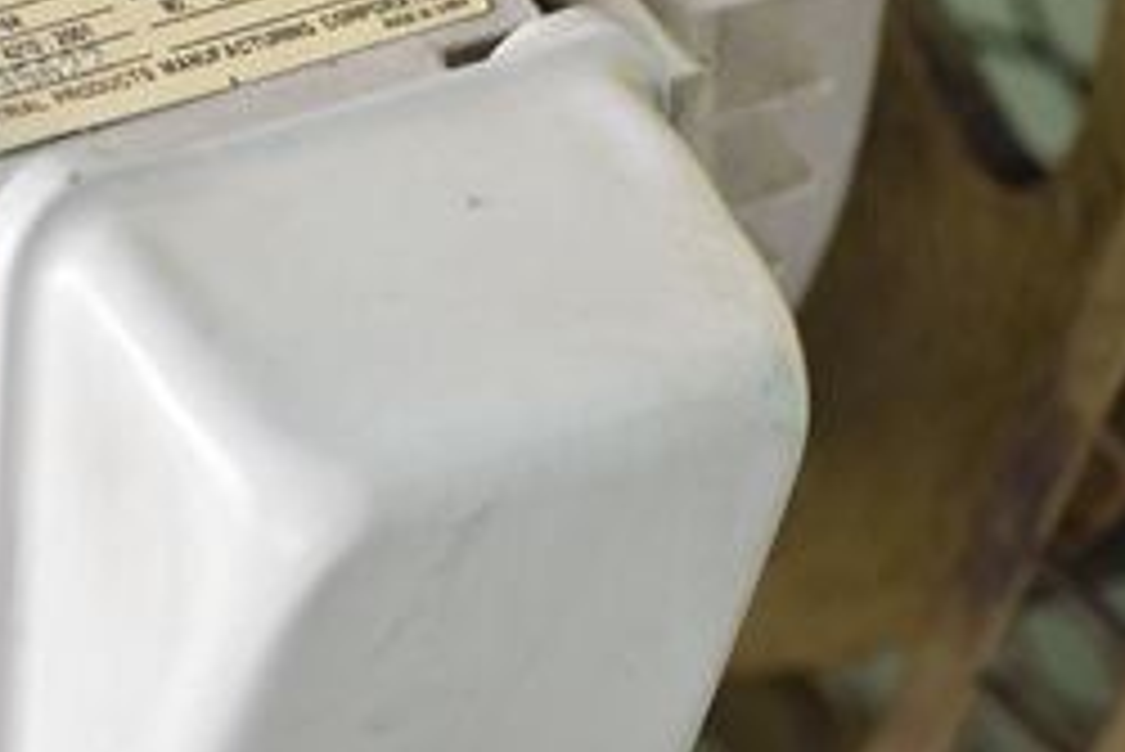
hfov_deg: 5.9
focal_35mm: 348
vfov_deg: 4.0
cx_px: 130
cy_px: 72
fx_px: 10881
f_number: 6.3
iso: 1250
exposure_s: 1/640
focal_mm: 116
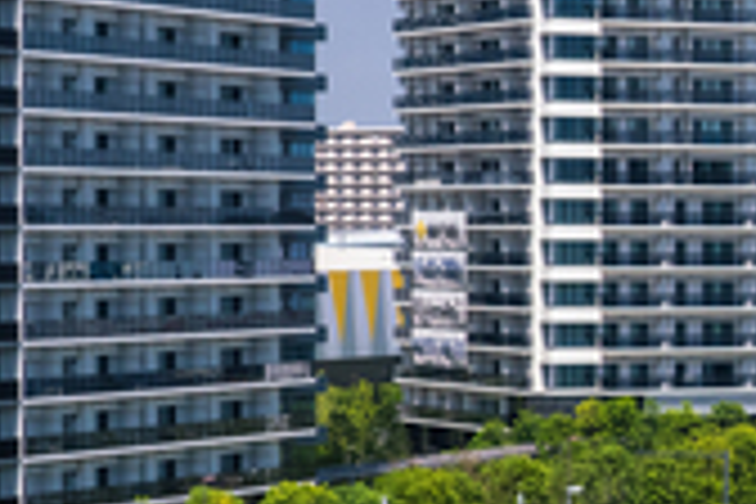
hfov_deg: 10.8
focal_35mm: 179
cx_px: 1364
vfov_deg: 7.6
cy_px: 486
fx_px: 3759
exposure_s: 1/1250
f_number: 6.3
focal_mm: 47
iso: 640
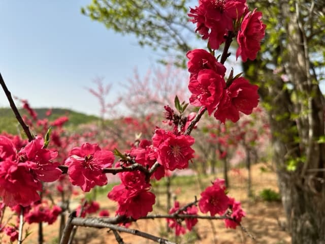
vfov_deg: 56.8
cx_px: 162
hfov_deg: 71.6
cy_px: 122
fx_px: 225
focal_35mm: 24
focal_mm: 6.86
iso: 80
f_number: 1.78
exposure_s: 1/3247
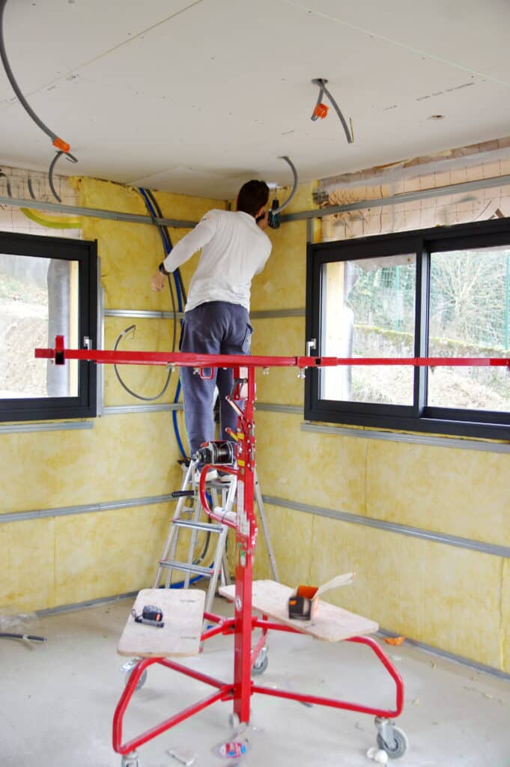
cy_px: 384
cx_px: 255
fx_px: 788
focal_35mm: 37
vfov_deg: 51.9
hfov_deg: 35.9
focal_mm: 25
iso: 320
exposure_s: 1/50
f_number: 2.8
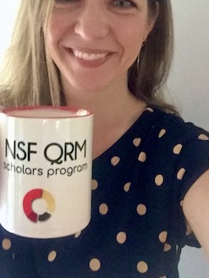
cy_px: 90
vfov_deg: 42.3
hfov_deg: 32.6
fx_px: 354
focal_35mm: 44
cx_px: 68
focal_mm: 2.65
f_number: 2.2
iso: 640
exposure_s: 1/15
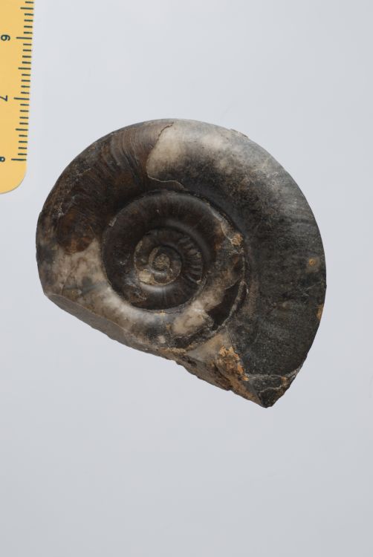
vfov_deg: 15.2
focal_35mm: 135
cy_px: 278
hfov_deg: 10.2
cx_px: 186
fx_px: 2092
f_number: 11
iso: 100
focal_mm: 90
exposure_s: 1/4
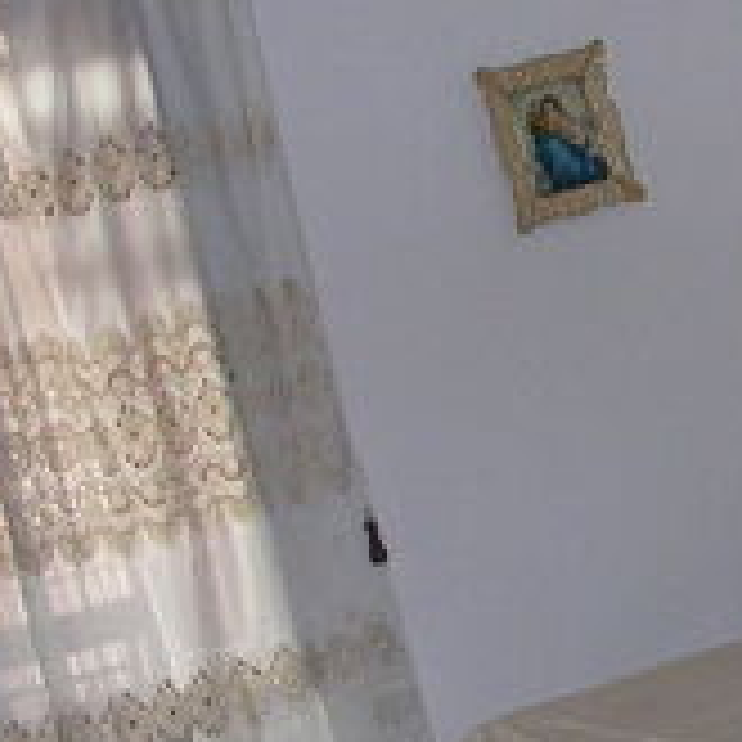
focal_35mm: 102
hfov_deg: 16.1
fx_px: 2474
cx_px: 989
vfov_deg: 17.1
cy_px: 375
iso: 107
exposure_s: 1/60.1
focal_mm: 5.8
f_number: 2.8
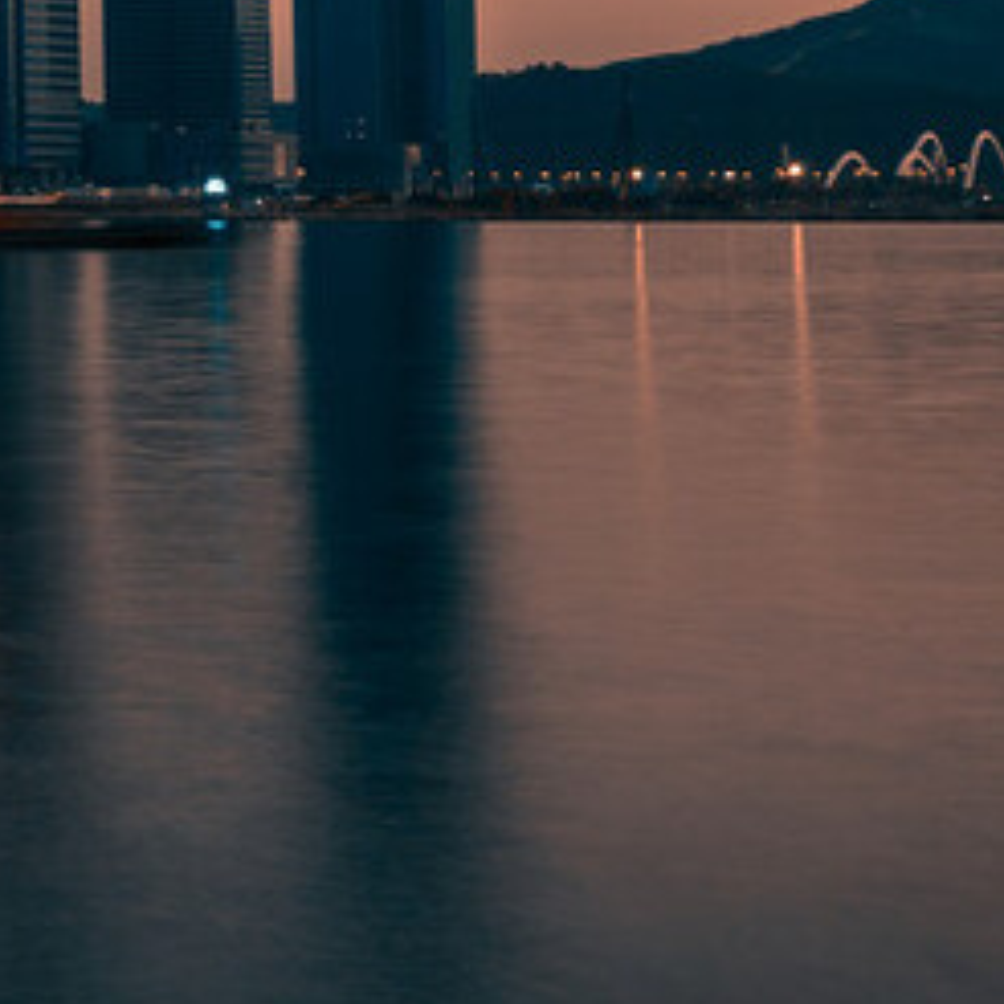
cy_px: -151
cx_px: -706
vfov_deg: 15.1
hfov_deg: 14.1
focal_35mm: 112
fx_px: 3675
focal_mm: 27
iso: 50
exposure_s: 3.2
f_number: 8
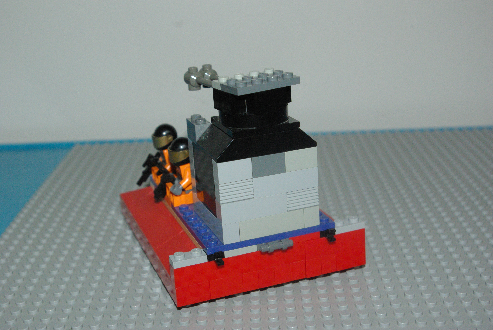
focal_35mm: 57
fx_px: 782
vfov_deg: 23.8
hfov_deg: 35.0
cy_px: 165
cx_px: 246
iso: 1600
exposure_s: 1/60
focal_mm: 38
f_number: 8
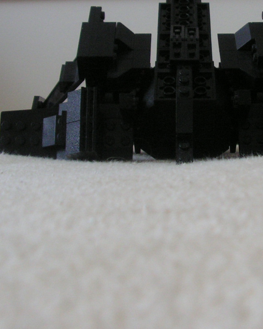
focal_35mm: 69
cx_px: 218
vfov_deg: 27.2
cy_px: 94
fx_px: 671
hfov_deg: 21.8
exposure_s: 1/25
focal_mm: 6
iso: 200
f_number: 3.2
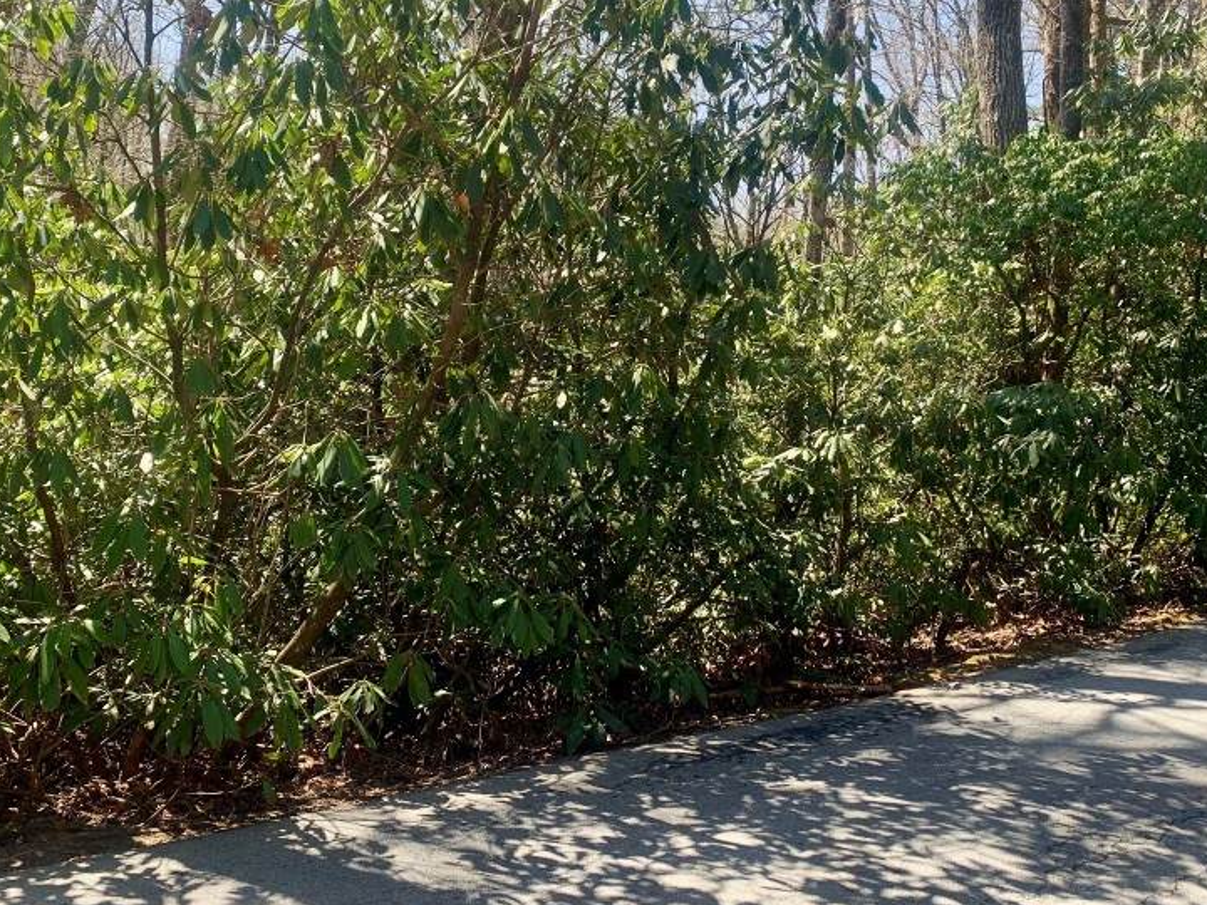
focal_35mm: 37
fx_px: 1290
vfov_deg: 38.4
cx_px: 637
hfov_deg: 50.1
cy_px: 345
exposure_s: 1/369
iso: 25
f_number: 1.8
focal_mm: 4.25
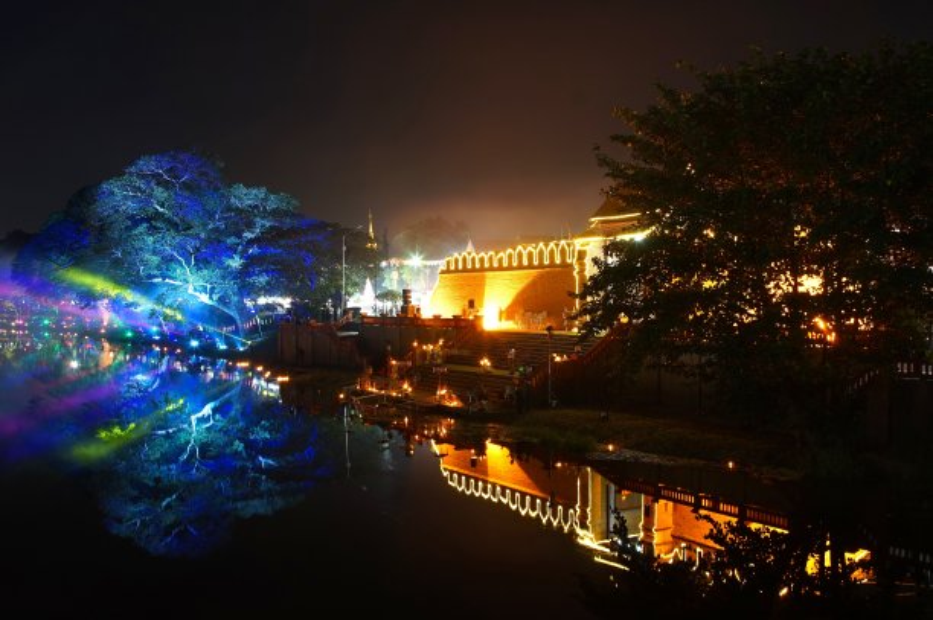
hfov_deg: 53.2
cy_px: 310
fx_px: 932
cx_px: 466
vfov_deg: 36.8
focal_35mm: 36
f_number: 8
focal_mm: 24
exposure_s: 6
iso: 320
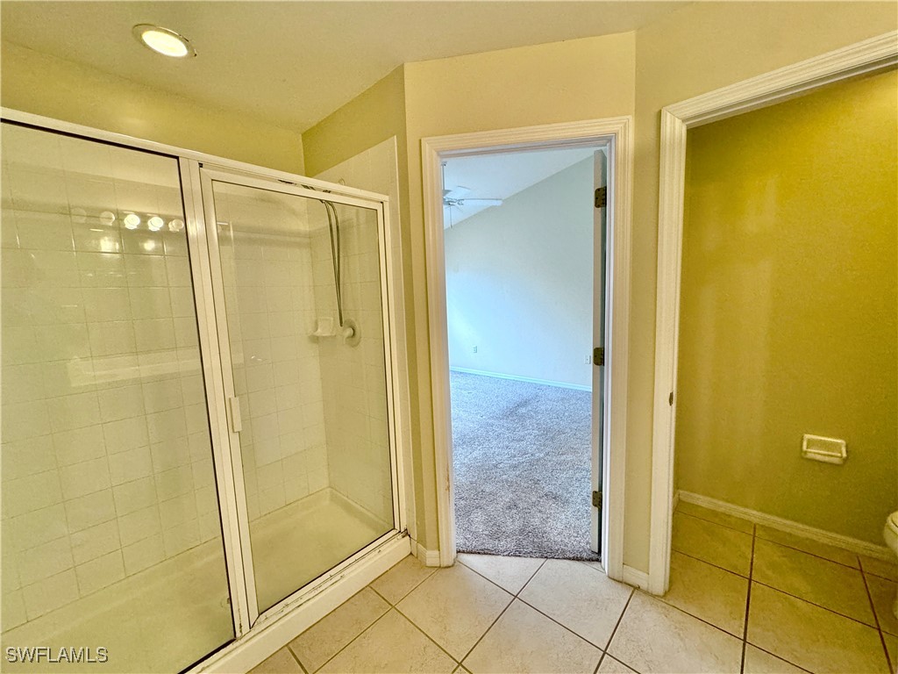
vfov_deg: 85.7
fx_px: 363
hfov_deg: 102.1
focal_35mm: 14
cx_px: 449
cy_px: 337
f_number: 2.2
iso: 250
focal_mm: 2.22
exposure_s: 1/120
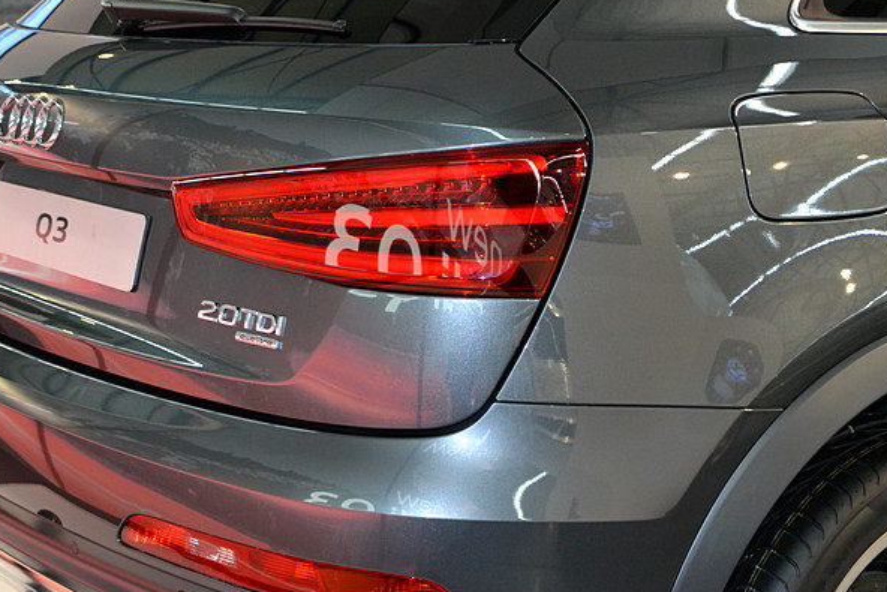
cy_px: 309
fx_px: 1898
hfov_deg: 26.2
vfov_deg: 17.7
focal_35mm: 77
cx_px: 343
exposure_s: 1/60
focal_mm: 38
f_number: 4.5
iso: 1100
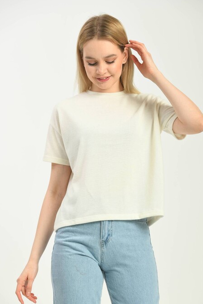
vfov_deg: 13.6
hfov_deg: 9.1
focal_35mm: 151
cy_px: 166
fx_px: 1278
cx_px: 113
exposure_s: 1/160
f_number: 6.3
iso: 100
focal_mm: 135
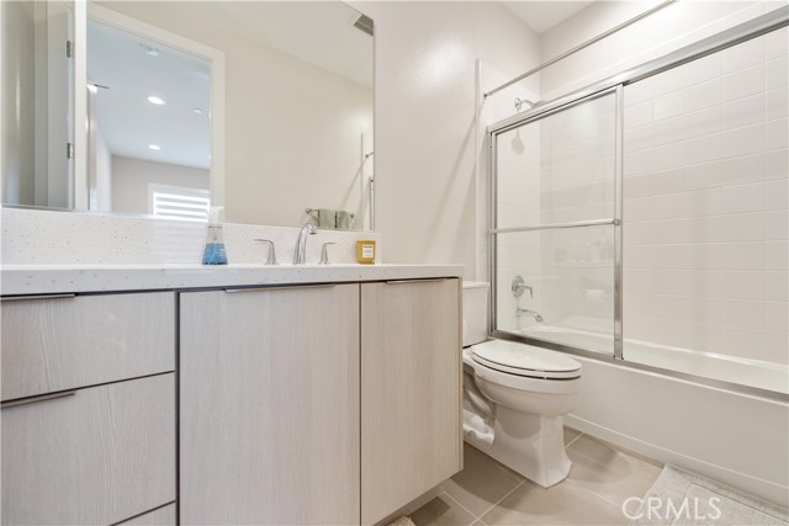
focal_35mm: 14
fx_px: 307
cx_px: 394
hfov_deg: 104.2
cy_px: 263
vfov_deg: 81.2
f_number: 4
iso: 450
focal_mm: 14
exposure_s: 1/60
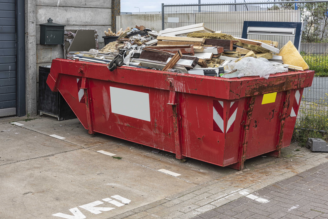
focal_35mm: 50
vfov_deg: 27.0
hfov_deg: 39.6
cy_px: 110
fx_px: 456
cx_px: 164
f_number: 9
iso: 90
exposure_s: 1/160
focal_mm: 50
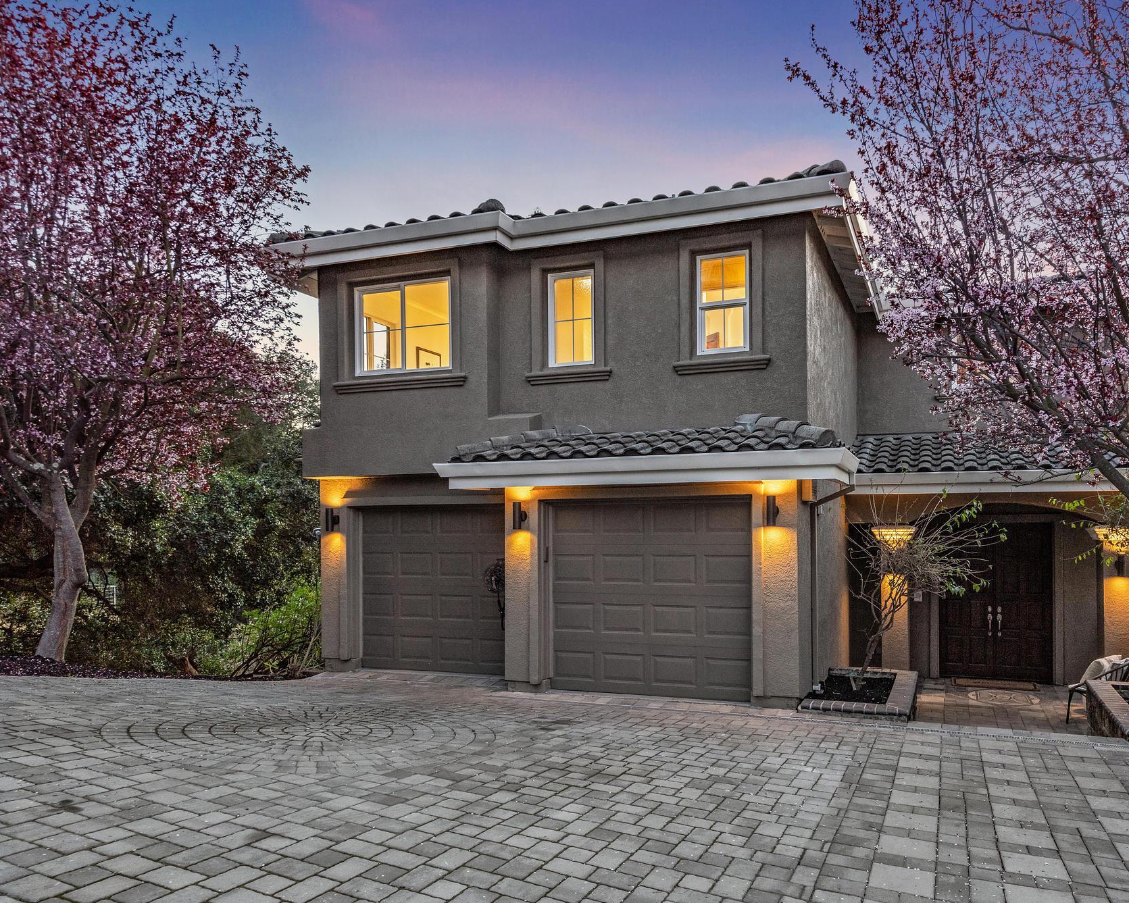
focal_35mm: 23
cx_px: 688
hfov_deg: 71.7
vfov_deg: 60.9
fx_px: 769
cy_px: 460
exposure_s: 1/6
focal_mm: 20
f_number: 11
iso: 400
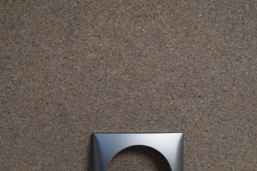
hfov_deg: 26.0
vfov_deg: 17.3
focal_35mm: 78
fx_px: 557
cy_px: 147
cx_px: 127
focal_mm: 30
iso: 450
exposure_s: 1/250
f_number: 4.2
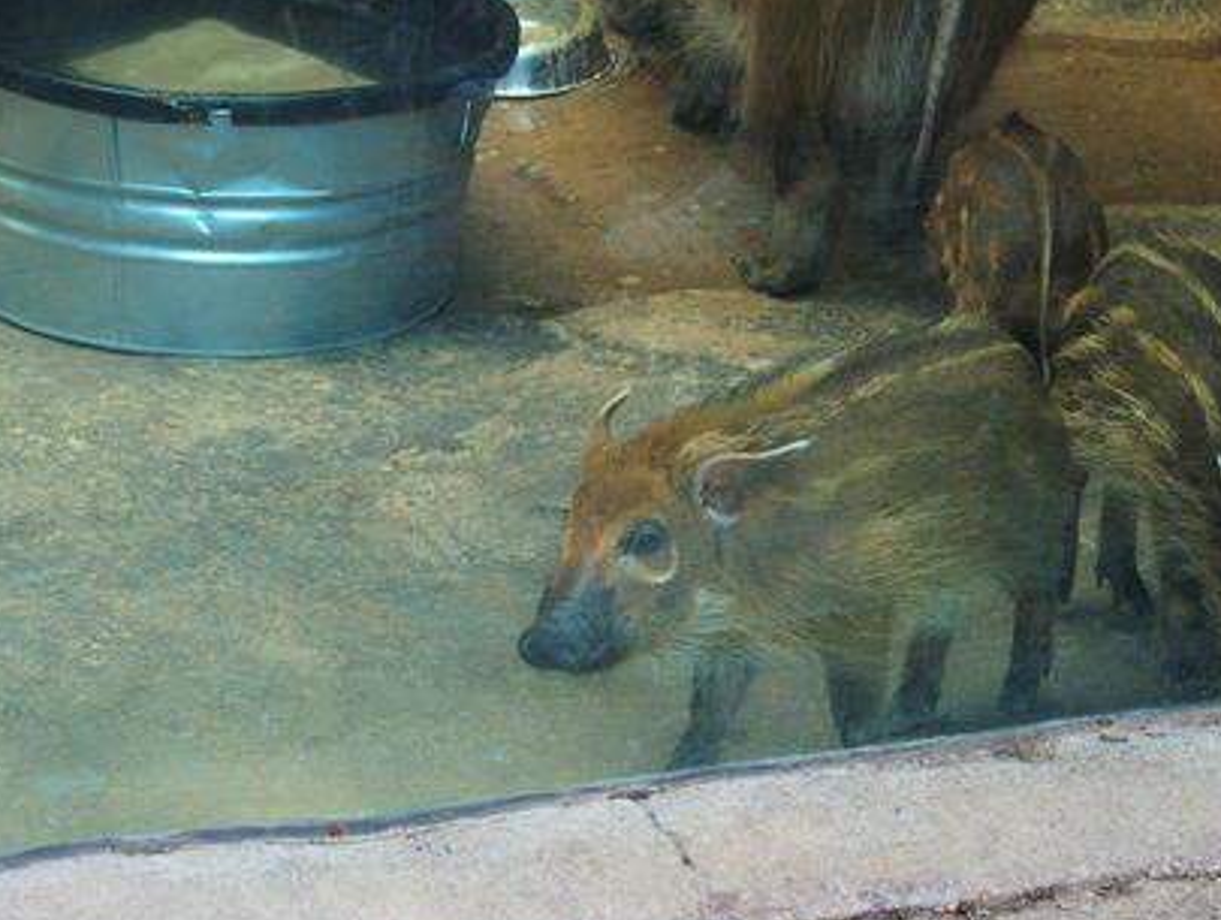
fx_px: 3921
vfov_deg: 13.4
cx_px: 654
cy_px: 498
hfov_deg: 17.7
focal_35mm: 111
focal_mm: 21.2
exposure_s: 1/200
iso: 200
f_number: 2.8
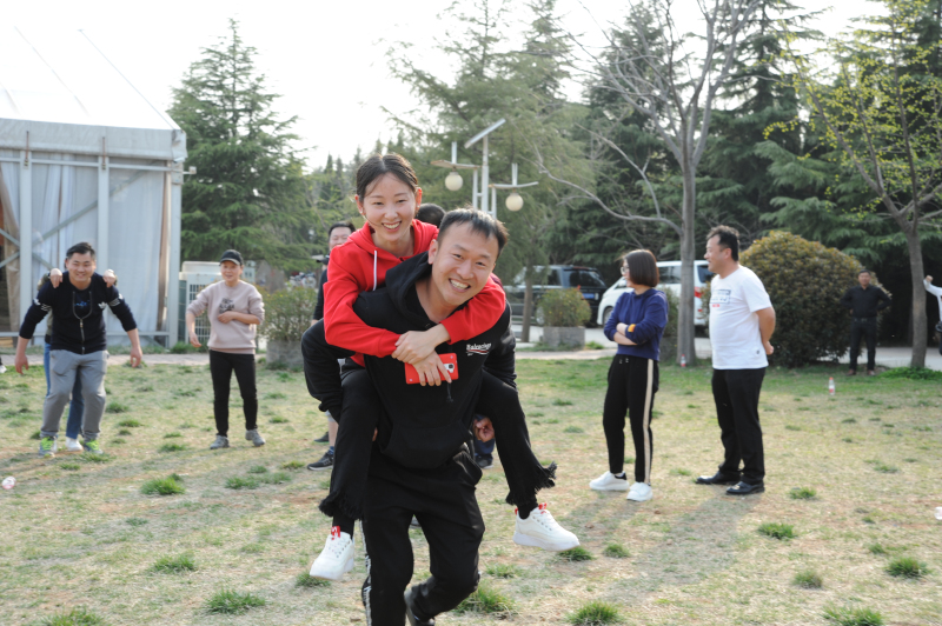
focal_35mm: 50
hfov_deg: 39.6
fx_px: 1307
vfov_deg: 26.9
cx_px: 471
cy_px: 313
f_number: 6.3
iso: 200
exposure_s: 1/160
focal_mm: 50
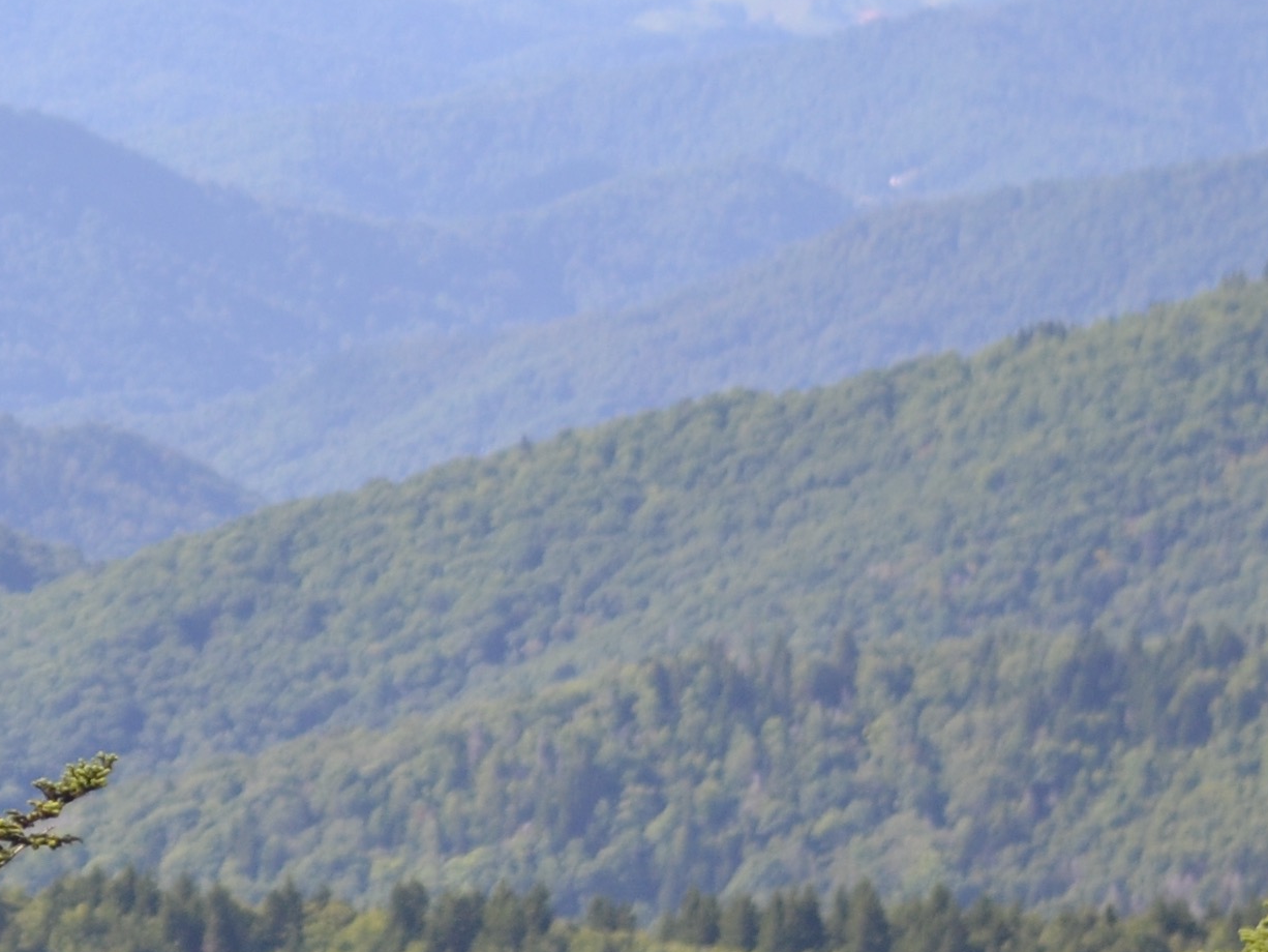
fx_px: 9929
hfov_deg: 7.2
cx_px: -306
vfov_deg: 5.5
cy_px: -202
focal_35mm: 271
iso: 200
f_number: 2
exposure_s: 1/4000
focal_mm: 50
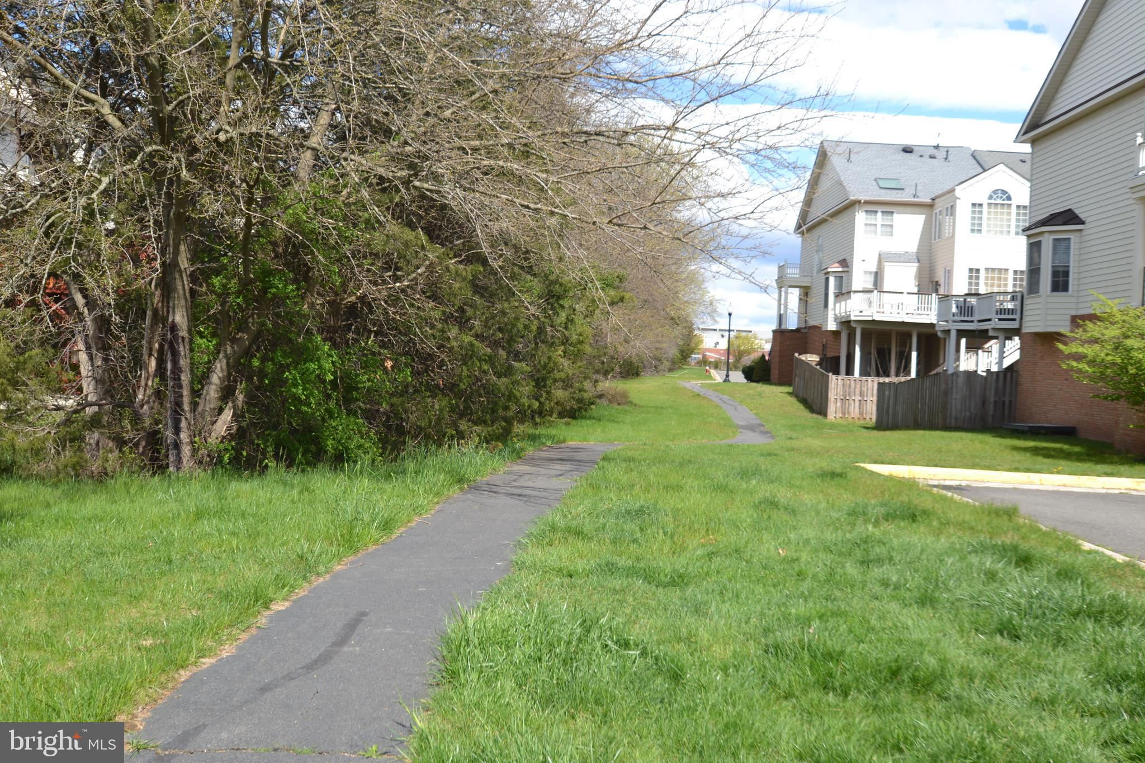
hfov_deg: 57.2
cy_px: 382
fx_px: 1049
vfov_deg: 40.0
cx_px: 572
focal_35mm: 33
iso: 100
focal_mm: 22
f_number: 8
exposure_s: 1/200
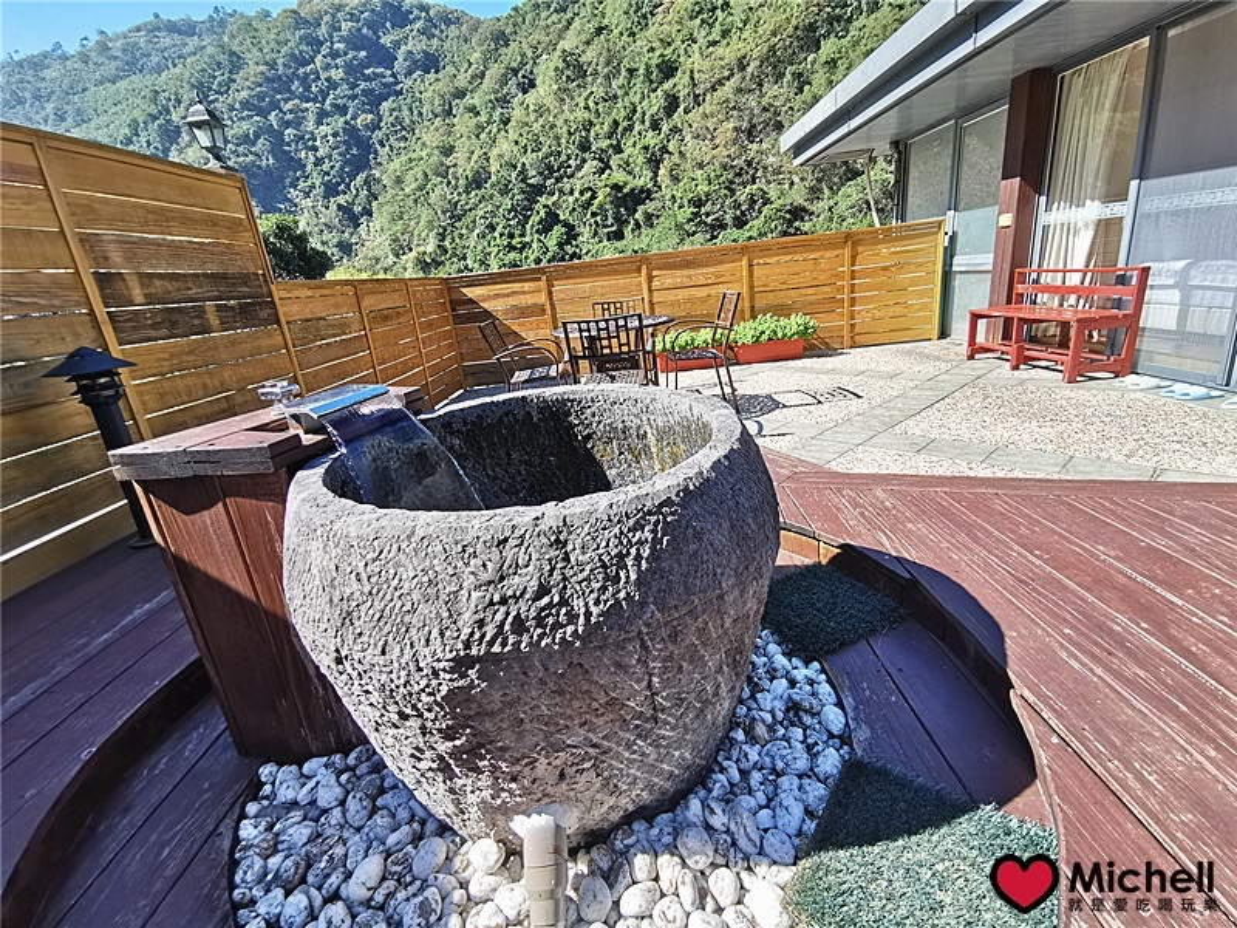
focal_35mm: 16
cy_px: 464
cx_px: 618
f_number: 2.2
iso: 50
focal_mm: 2.35
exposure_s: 1/472
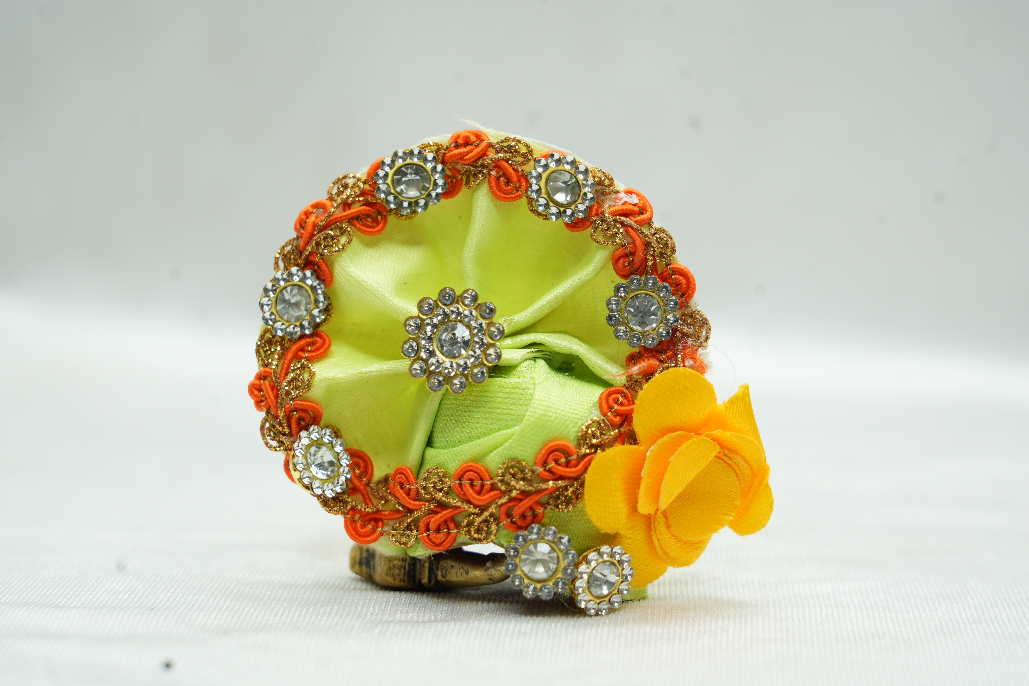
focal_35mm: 105
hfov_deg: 19.5
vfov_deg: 13.0
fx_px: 3001
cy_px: 343
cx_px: 514
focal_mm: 105
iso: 320
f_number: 7.1
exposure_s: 1/50
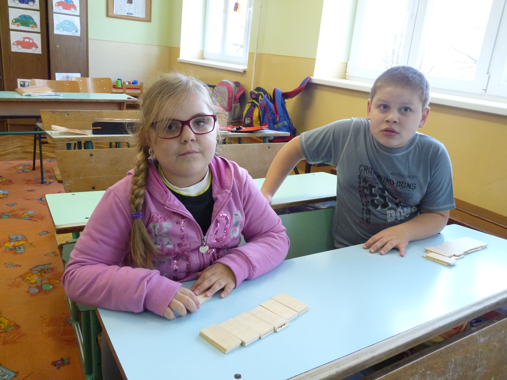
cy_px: 190
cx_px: 254
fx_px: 395
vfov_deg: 51.4
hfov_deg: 65.3
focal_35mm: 27
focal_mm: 4.8
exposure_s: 1/40
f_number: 2.8
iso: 400
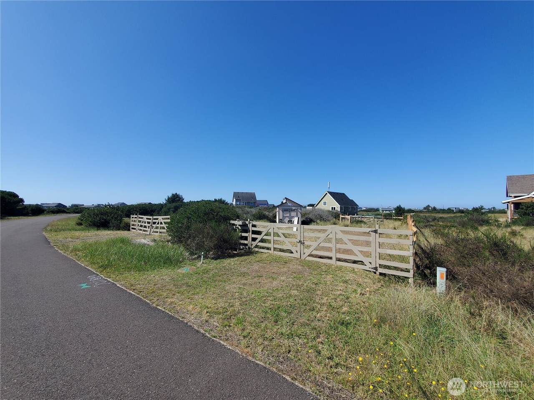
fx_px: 201
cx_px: 267
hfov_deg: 106.2
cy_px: 200
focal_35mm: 13
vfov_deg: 89.9
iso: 50
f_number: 2.2
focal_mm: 1.8
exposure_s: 1/1129
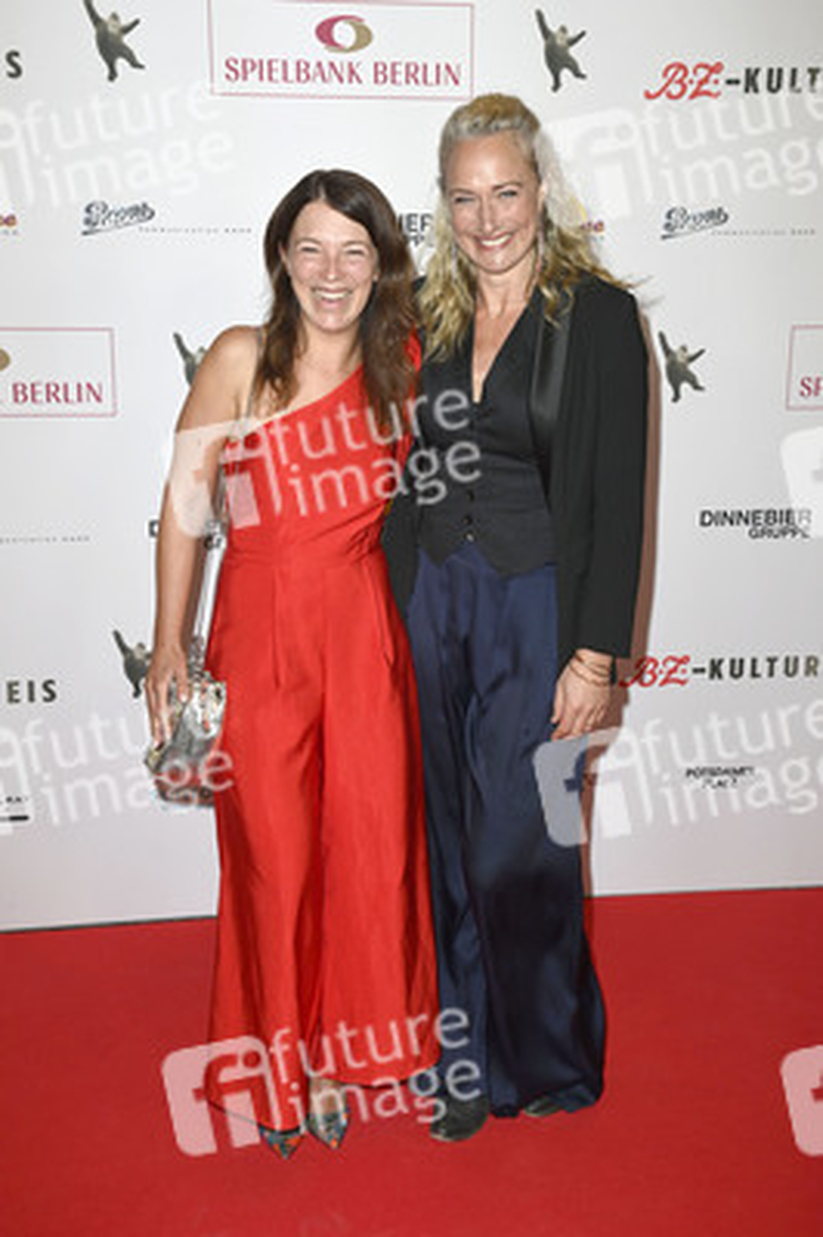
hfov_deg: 29.2
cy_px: 618
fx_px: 1580
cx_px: 412
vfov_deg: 42.8
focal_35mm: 46
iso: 640
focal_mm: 46
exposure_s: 1/250
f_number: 7.1
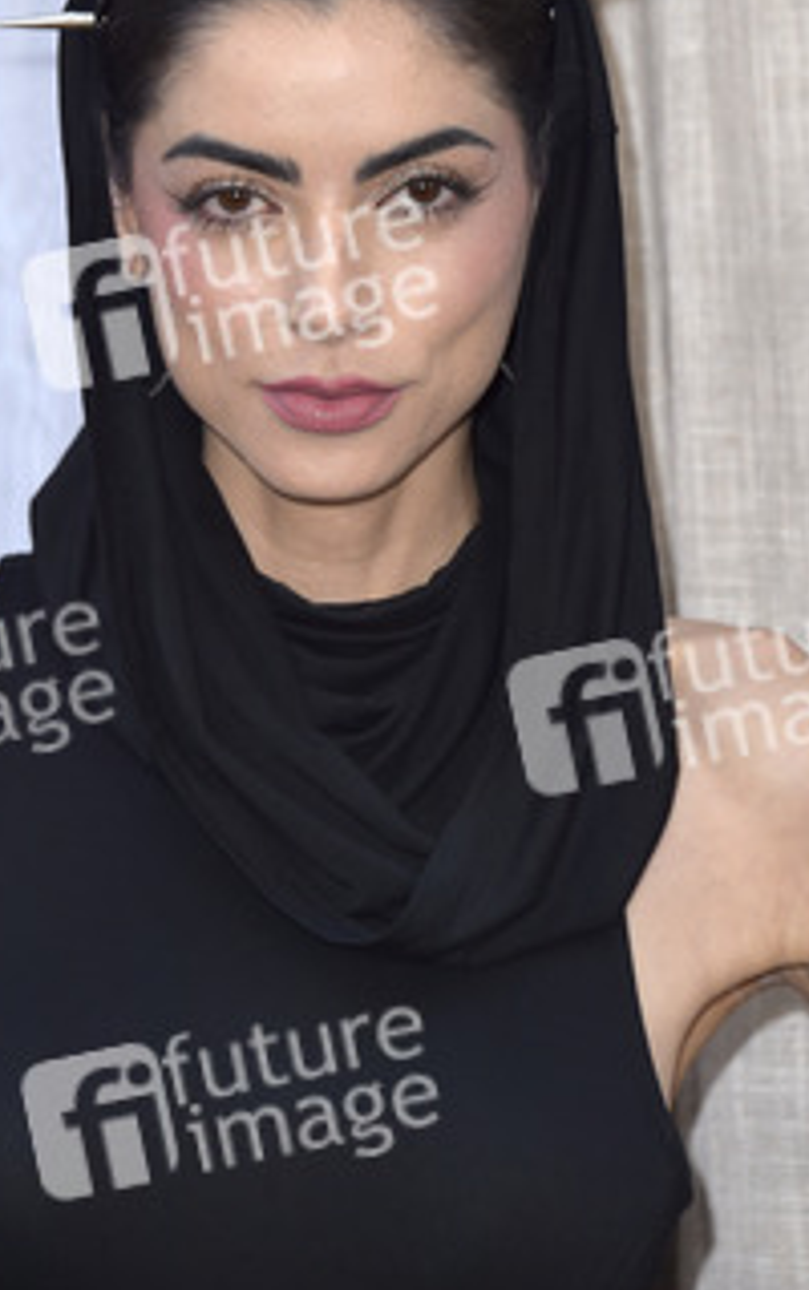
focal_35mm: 217
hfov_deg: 6.1
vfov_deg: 9.7
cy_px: 497
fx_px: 7638
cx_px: 350
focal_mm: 170
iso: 400
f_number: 6.3
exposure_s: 1/250
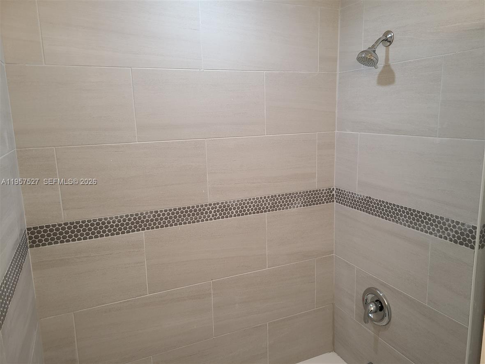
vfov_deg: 53.1
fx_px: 364
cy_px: 182
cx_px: 242
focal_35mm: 26
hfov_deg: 67.3
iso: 64
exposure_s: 1/60
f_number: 1.8
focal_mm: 5.4
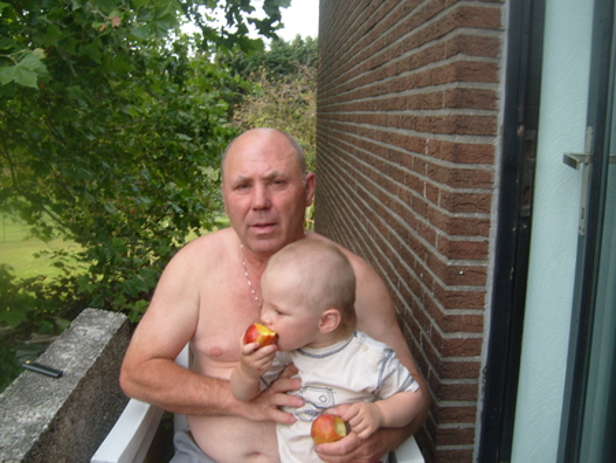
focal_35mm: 35
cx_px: 308
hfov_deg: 52.6
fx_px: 623
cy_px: 232
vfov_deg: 40.7
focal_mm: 5.8
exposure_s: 1/125
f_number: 2.8
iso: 80
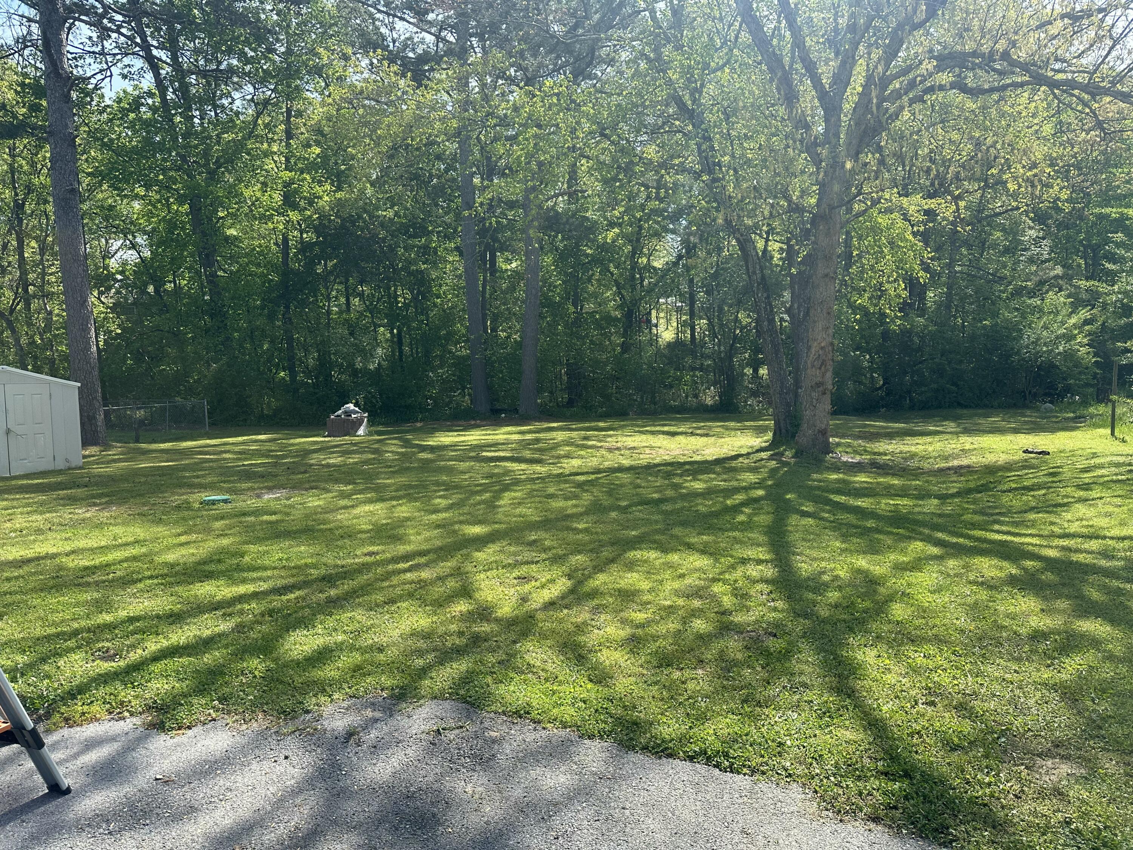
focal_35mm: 24
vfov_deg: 56.8
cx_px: 566
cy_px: 425
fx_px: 786
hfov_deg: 71.6
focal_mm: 6.86
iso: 80
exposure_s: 1/1473
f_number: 1.78
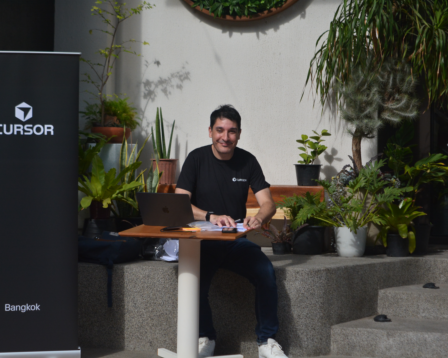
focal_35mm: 94
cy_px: 178
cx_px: 179
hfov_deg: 20.4
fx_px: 1241
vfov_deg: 16.4
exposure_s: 1/4000
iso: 640
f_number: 5.6
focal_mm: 55
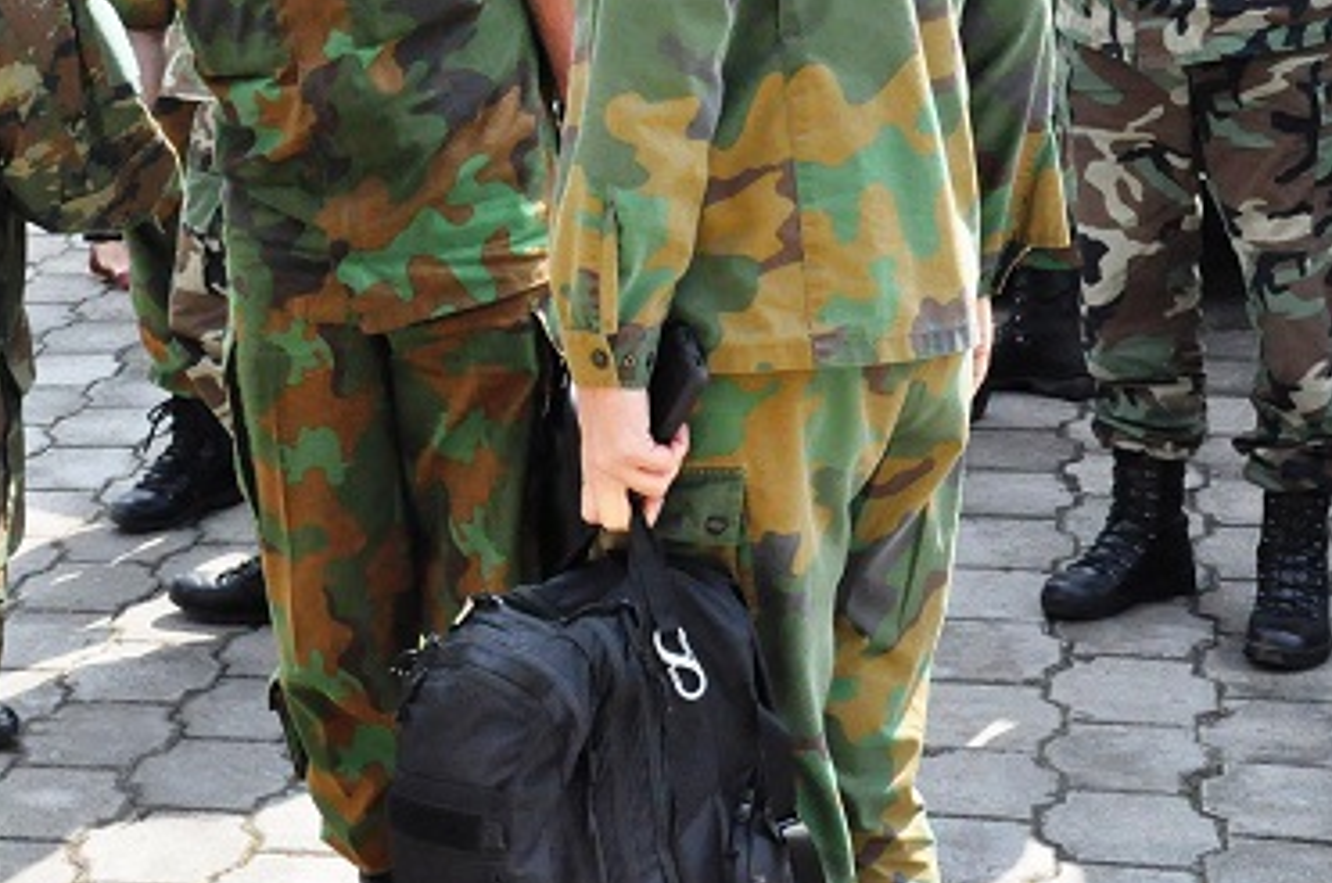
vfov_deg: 13.7
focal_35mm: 99
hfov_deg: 20.4
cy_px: 104
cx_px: 273
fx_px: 3655
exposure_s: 1/640
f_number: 14
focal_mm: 35
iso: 3200
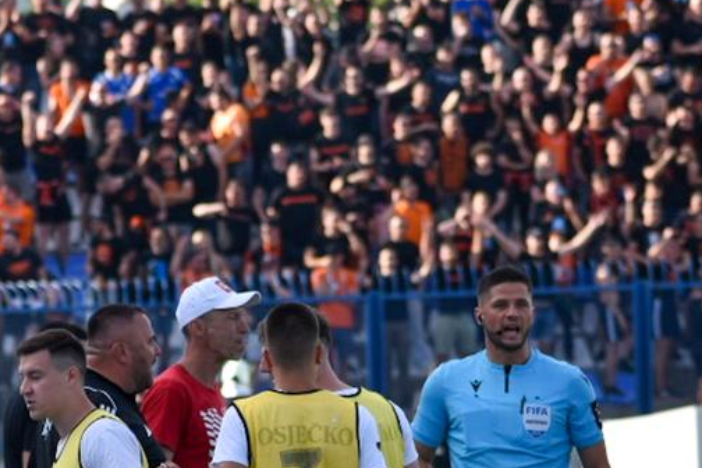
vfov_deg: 2.2
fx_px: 12070
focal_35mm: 619
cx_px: 192
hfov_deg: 3.3
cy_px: 526
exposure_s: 1/800
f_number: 4.8
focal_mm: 130
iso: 160
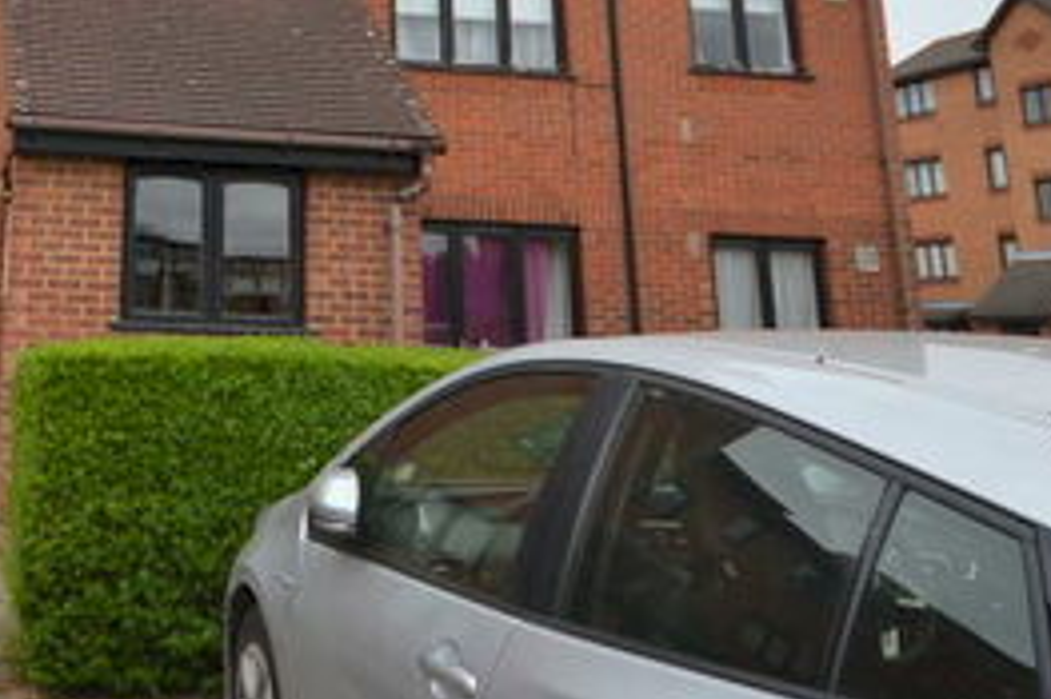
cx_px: 104
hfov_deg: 44.1
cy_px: 0
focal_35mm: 40
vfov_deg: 30.9
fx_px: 1167
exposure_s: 1/200
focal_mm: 10
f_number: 4
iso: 100
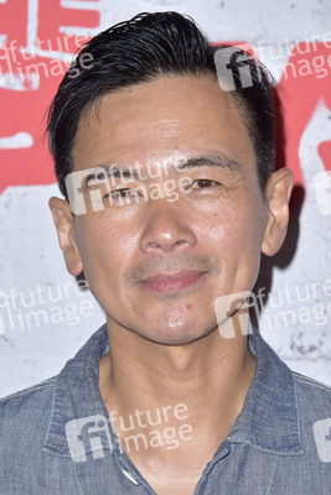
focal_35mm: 190
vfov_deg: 10.8
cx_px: 166
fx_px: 2618
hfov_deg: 7.2
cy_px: 248
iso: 320
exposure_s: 1/250
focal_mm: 190
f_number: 7.1
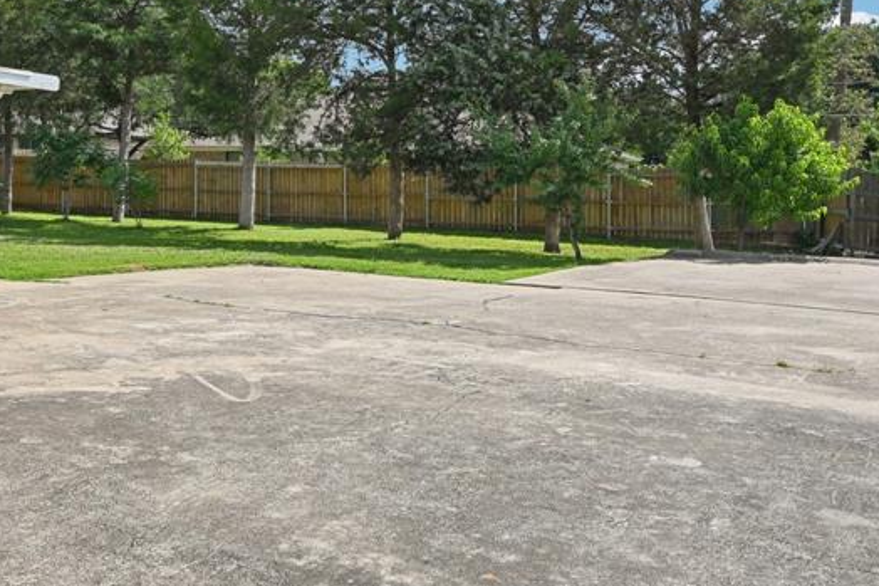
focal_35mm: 41
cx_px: 317
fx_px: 1001
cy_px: 176
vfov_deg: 32.2
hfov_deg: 46.9
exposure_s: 1/1000
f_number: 8
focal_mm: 21
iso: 400
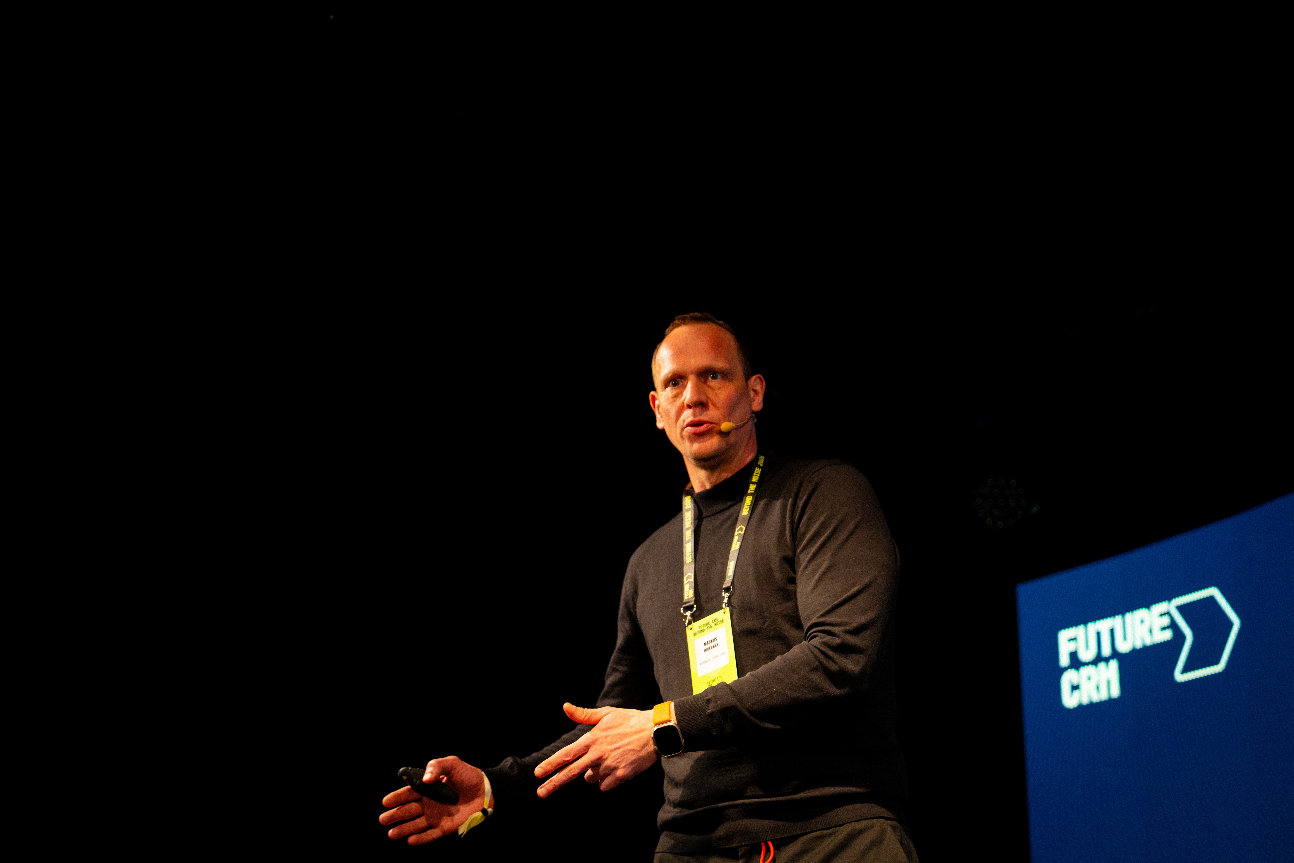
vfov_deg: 27.0
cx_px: 647
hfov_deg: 39.6
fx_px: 1797
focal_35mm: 50
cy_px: 432
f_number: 2.8
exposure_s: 1/200
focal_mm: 50
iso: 400
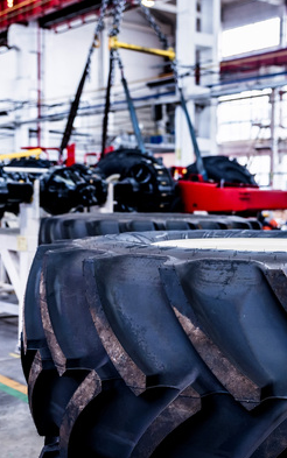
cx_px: 189
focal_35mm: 56
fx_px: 700
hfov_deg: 23.1
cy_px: 229
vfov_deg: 36.3
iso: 800
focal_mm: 36
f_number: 2.8
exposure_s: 1/500
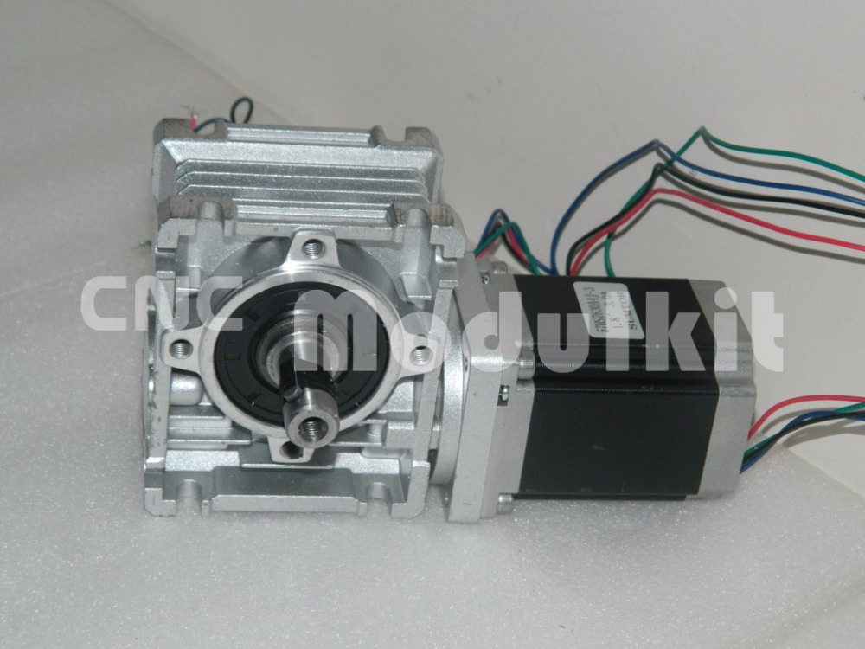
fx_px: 2099
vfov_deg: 17.6
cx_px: 432
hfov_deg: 23.3
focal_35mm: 84
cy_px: 324
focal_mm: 15.1
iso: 200
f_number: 4.2
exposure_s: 1/50
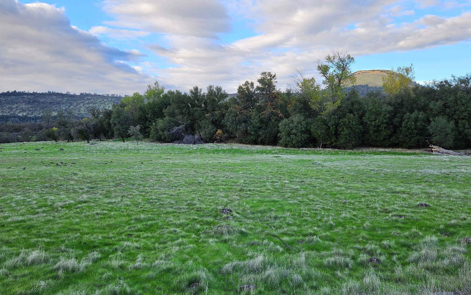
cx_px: 213
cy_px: 183
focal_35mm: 31
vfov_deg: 40.3
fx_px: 398
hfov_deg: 61.1
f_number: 1.8
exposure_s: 1/580
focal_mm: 5.4
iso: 32
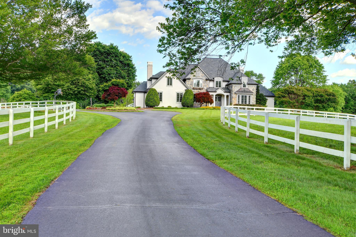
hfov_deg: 53.1
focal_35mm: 36
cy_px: 118
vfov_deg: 36.9
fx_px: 356
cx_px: 178
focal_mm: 24
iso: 200
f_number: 10
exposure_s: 1/100
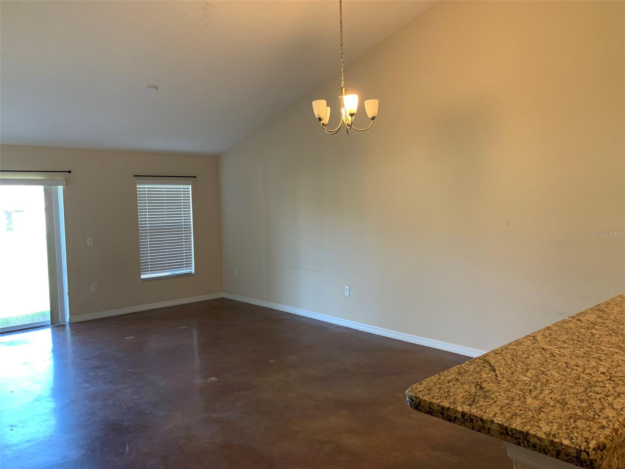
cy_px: 234
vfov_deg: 53.1
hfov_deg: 67.3
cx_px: 312
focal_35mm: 26
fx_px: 469
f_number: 1.8
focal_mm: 4.25
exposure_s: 1/60
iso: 125
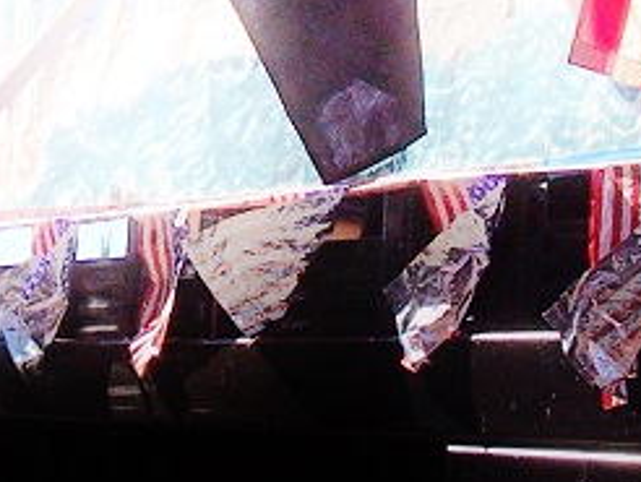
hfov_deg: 15.4
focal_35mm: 128
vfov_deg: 11.5
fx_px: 2373
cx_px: 268
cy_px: 43
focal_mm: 6
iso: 80
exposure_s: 1/350
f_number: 4
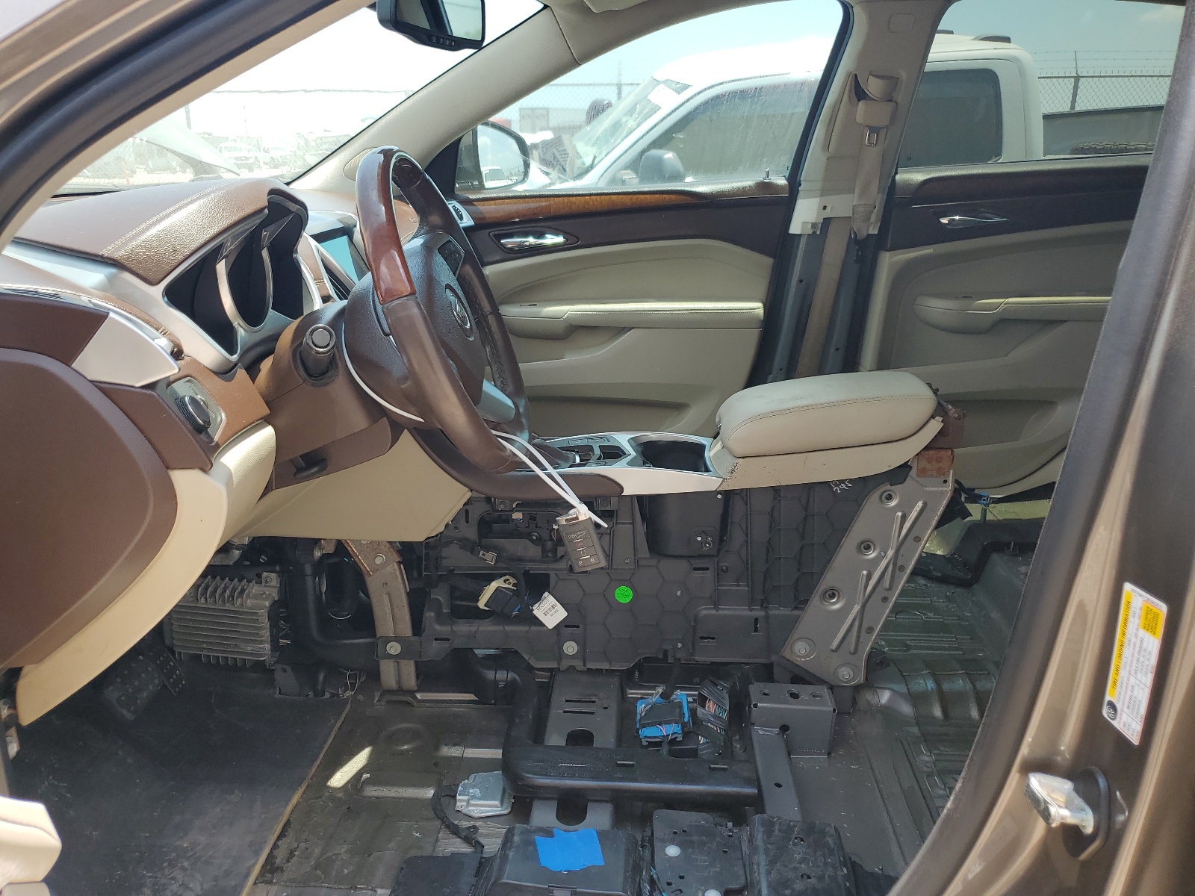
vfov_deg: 53.1
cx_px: 598
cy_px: 448
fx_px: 898
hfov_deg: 67.3
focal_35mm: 26
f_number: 1.5
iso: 50
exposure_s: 1/625
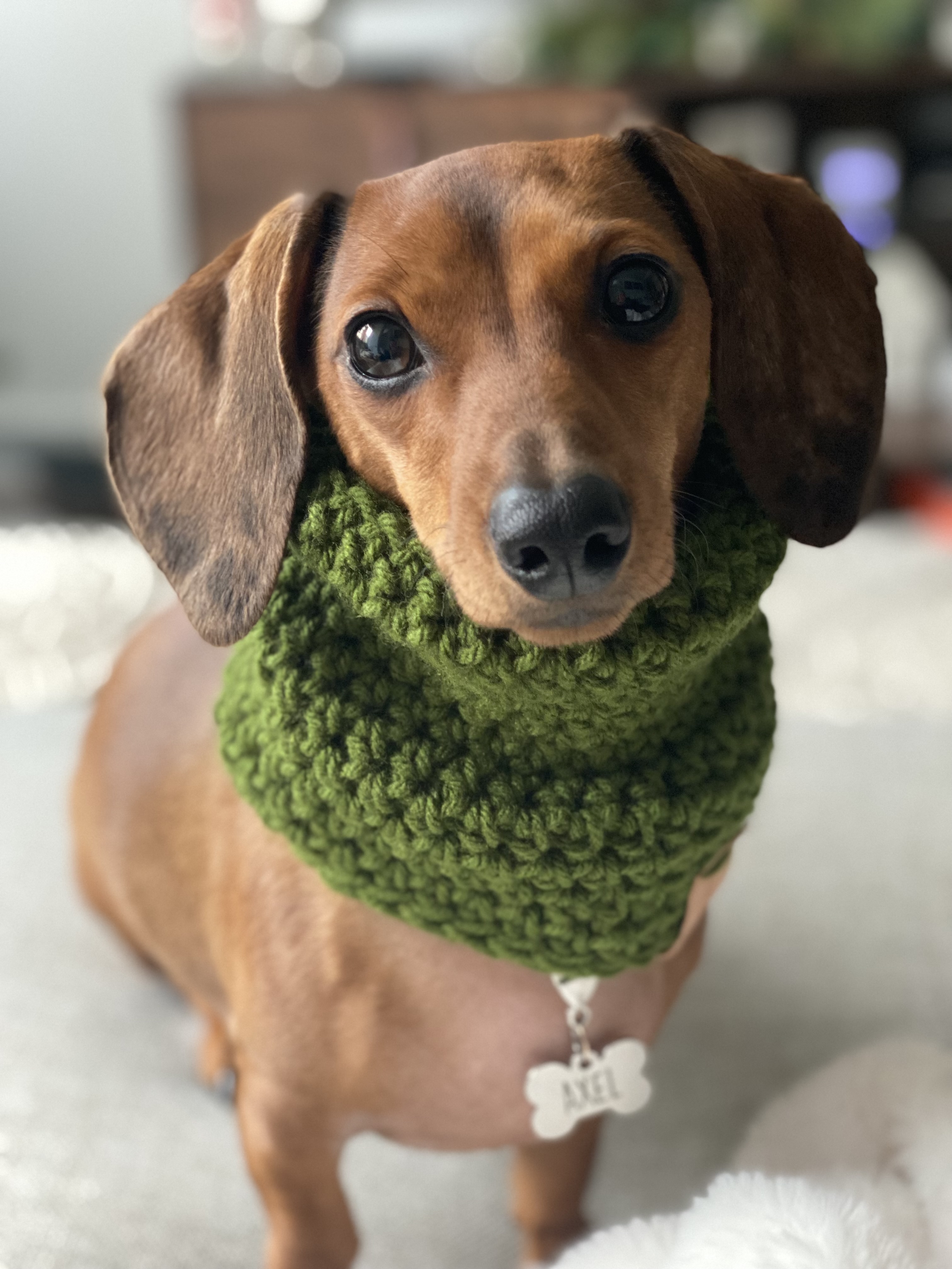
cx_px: 476
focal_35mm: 52
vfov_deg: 36.8
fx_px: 1907
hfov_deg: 28.0
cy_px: 634
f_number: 2
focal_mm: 6
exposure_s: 1/40
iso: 400
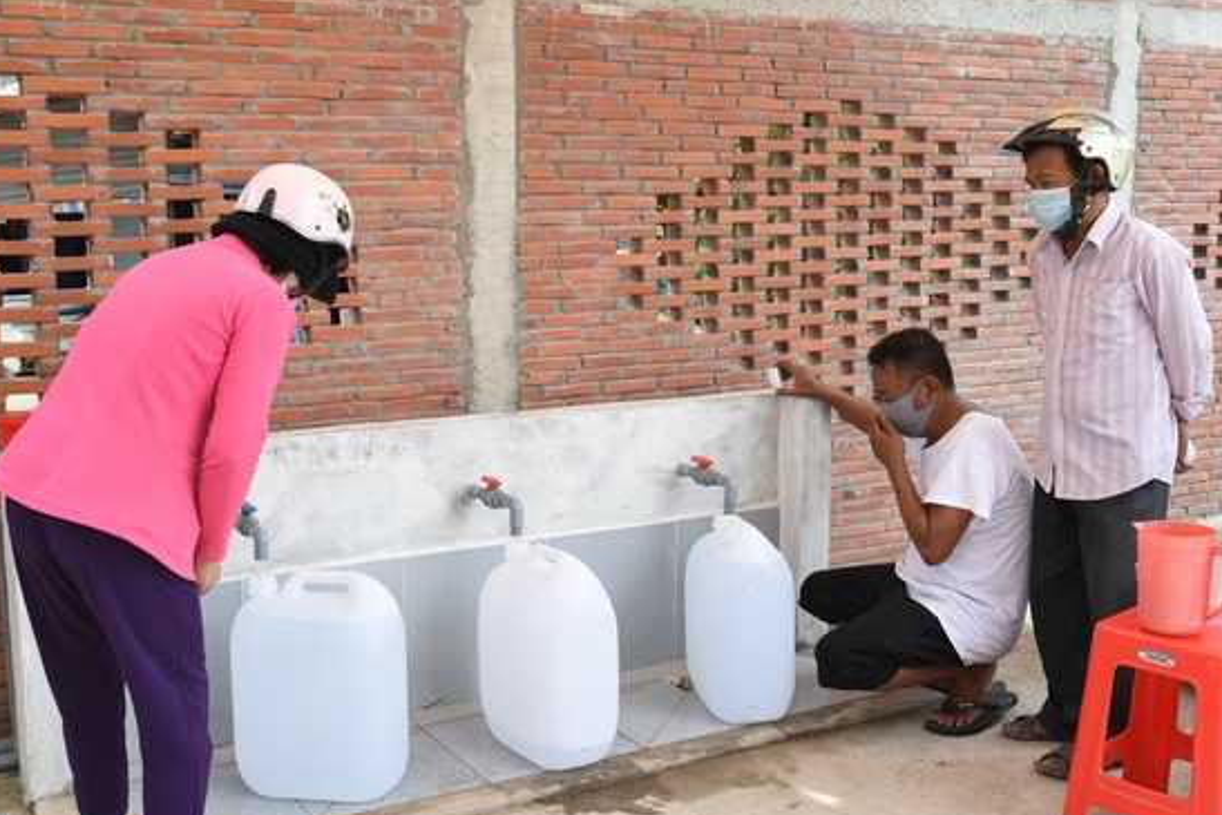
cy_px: 404
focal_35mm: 38
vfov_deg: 35.1
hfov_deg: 50.5
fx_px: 1290
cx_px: 521
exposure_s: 1/100
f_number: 7.1
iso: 250
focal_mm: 32
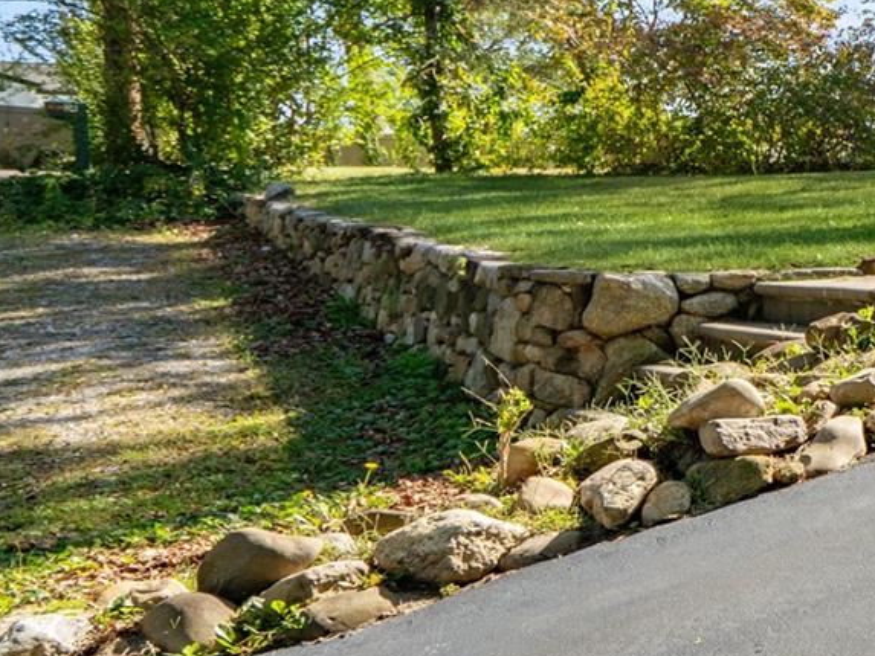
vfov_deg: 26.5
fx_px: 1391
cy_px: 254
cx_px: 1512
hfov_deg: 22.8
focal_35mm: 55
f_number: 5.6
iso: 80
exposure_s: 1/200
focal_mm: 16
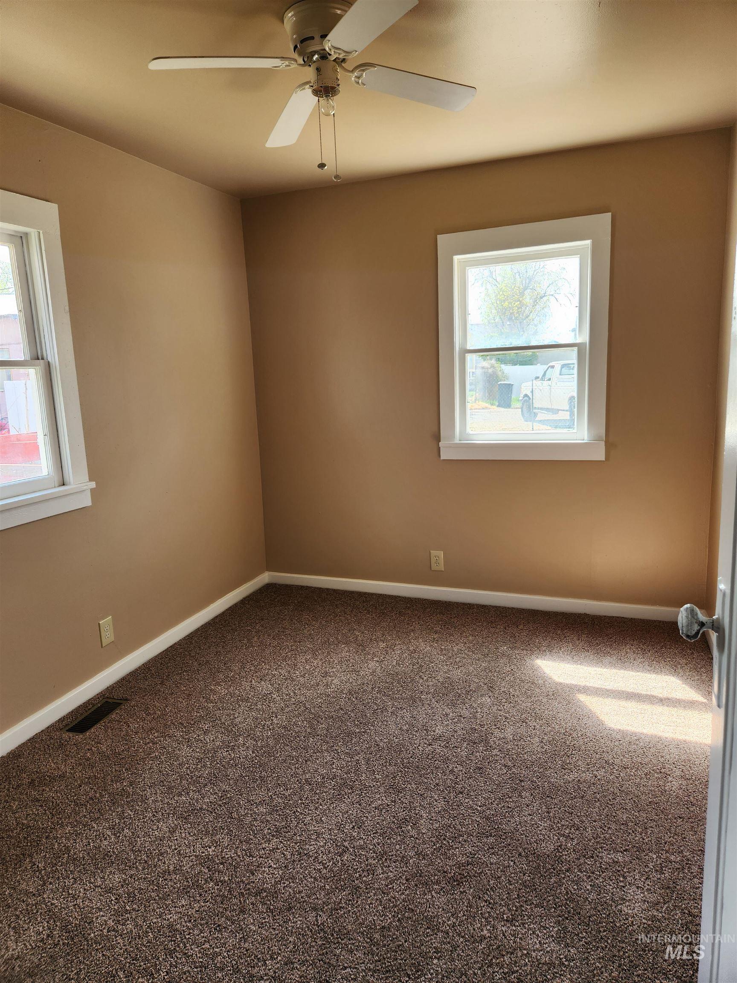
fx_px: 653
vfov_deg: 73.9
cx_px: 368
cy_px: 492
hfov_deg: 58.9
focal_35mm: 23
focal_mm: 5.4
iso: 50
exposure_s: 1/180
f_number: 1.8
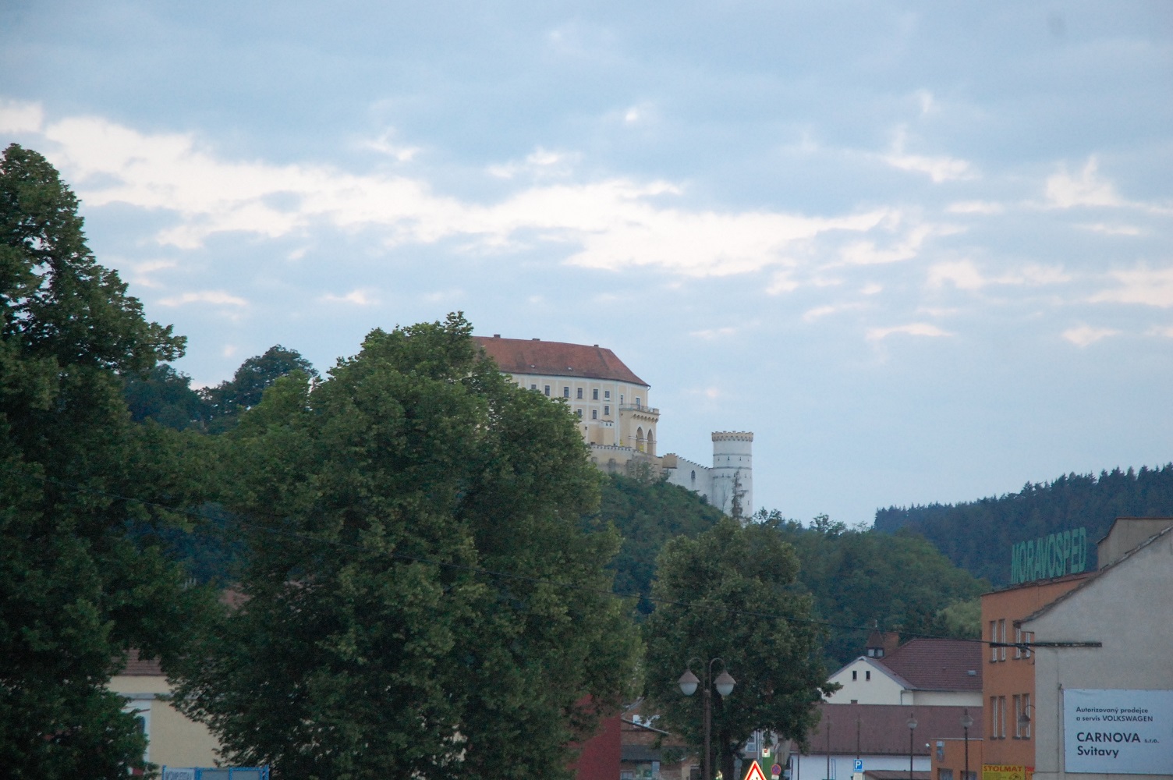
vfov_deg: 13.0
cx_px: 586
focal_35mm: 105
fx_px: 3418
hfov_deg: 19.5
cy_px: 390
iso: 1600
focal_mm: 70
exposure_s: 1/60
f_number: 4.5
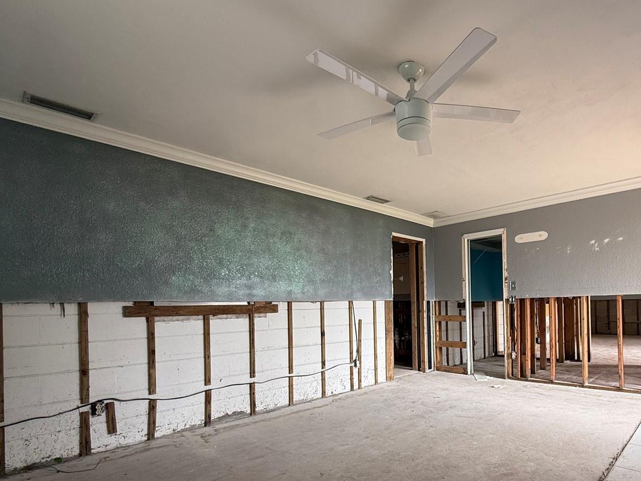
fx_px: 370
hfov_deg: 78.9
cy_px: 305
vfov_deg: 64.9
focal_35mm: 20
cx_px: 430
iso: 80
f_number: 2.2
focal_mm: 2.22
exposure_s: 1/99
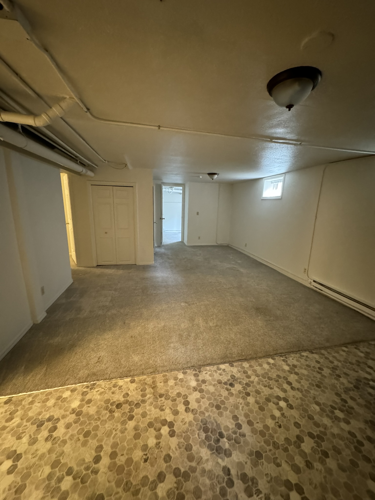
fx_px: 202
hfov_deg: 85.7
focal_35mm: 14
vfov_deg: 102.1
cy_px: 250
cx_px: 188
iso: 1250
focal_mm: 2.22
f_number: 2.2
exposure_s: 1/40
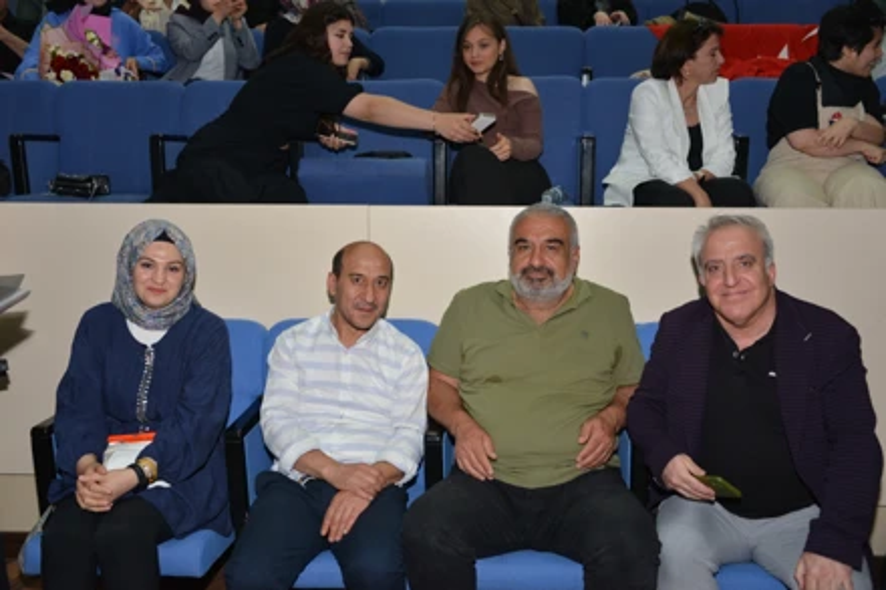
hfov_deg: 50.7
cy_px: 295
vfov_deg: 35.0
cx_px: 443
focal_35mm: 38
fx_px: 935
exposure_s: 1/60
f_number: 4
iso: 800
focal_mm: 38
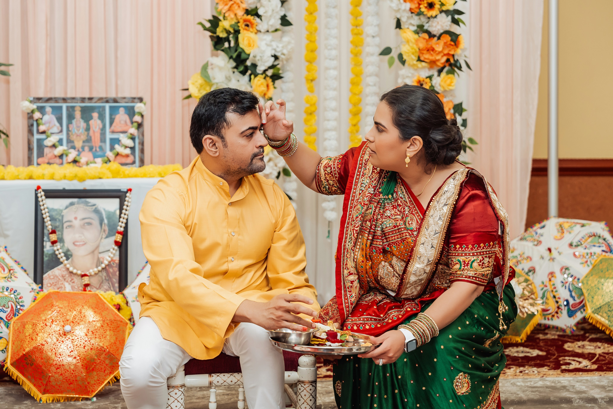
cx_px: 306
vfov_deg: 19.5
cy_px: 204
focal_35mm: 70
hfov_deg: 28.8
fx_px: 1192
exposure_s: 1/160
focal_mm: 70
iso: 400
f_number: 3.5
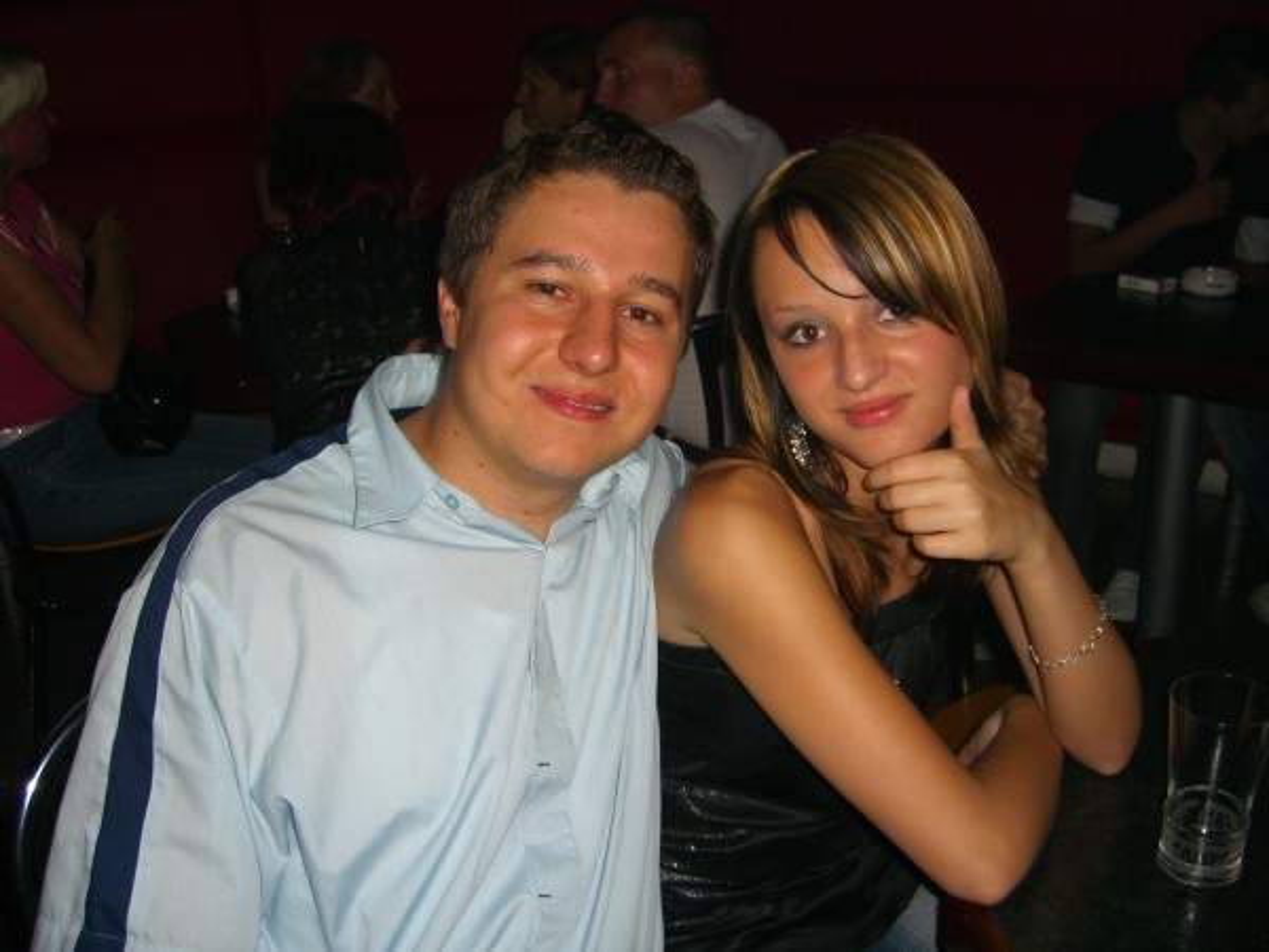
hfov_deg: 49.0
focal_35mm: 38
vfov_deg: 37.7
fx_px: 1393
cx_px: 634
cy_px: 476
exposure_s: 1/60
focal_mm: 7.9
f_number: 2.8
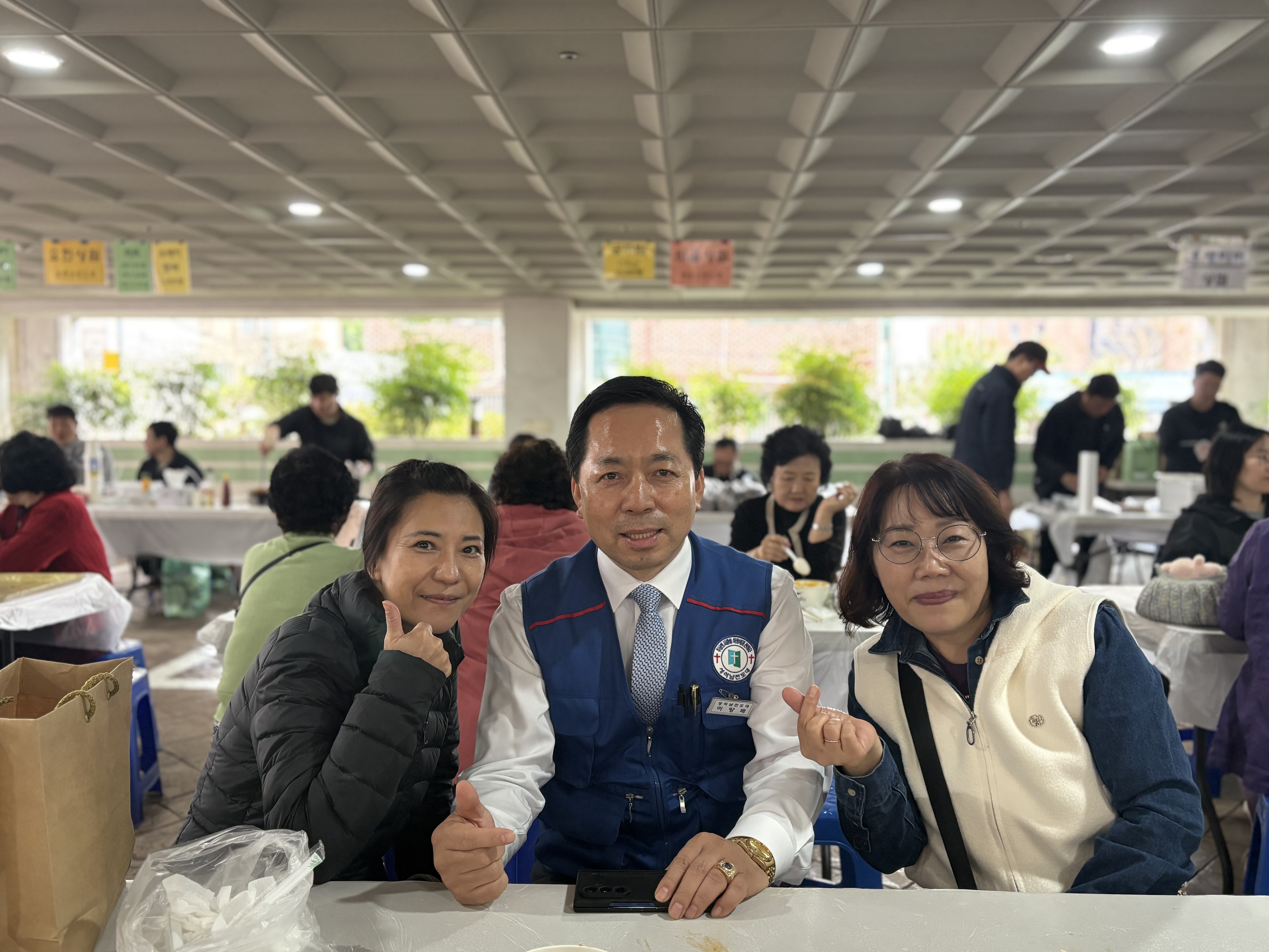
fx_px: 1026
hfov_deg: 63.4
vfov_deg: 49.7
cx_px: 644
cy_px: 489
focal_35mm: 28
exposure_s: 1/120
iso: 250
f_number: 1.6
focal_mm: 5.96
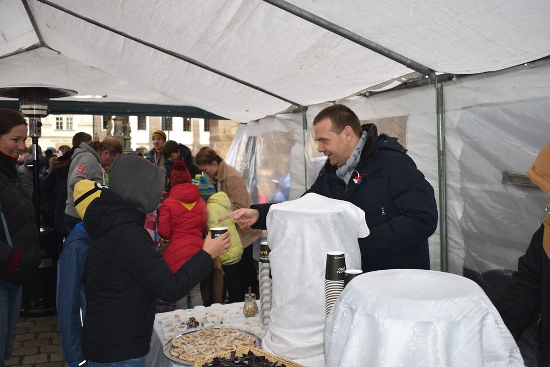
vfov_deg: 40.0
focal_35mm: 33
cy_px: 184
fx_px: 504
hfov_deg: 57.2
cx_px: 275
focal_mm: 22
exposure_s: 1/60
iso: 100
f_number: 3.8
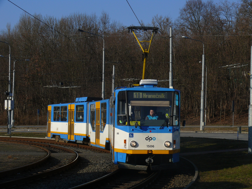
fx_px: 575
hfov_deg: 24.7
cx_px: 126
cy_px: 94
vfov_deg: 18.7
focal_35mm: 79
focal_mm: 16.7
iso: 100
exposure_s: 1/400
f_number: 8
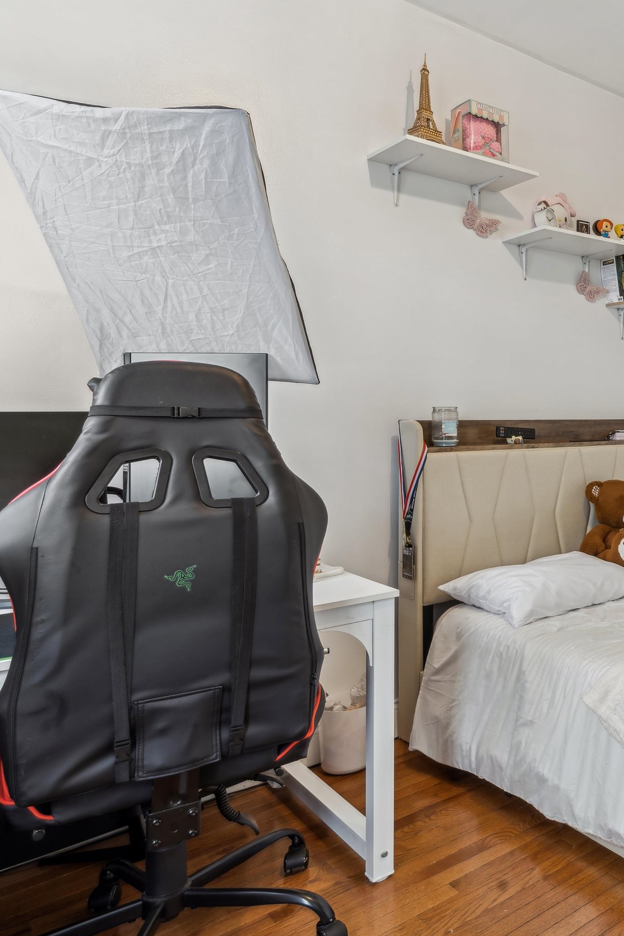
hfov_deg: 35.3
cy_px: 451
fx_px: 702
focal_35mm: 27
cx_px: 785
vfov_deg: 67.4
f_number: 11
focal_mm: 16
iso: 100
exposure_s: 1/1.43
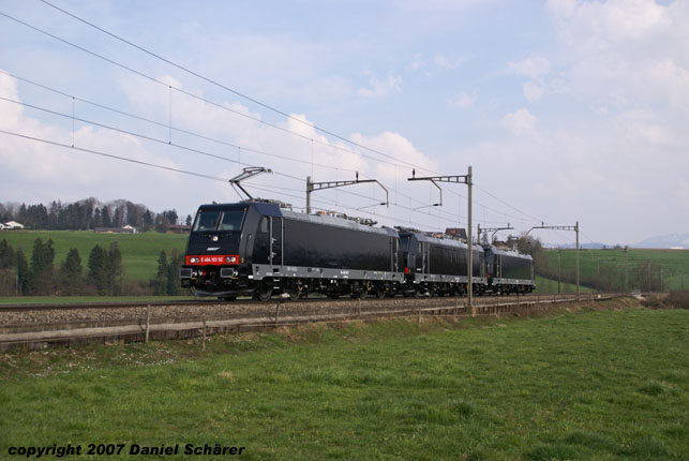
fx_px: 805
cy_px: 230
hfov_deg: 46.4
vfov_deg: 32.0
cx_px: 344
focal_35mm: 42
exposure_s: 1/640
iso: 100
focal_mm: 28
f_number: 5
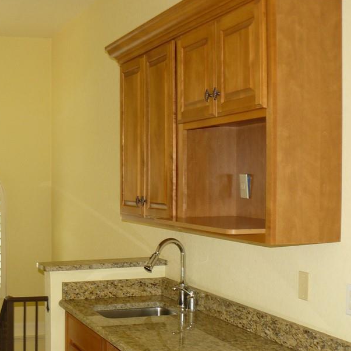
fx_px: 619
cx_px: 76
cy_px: 209
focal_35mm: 54
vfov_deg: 31.6
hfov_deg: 30.9
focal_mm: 6
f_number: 2.8
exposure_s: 1/30
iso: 100
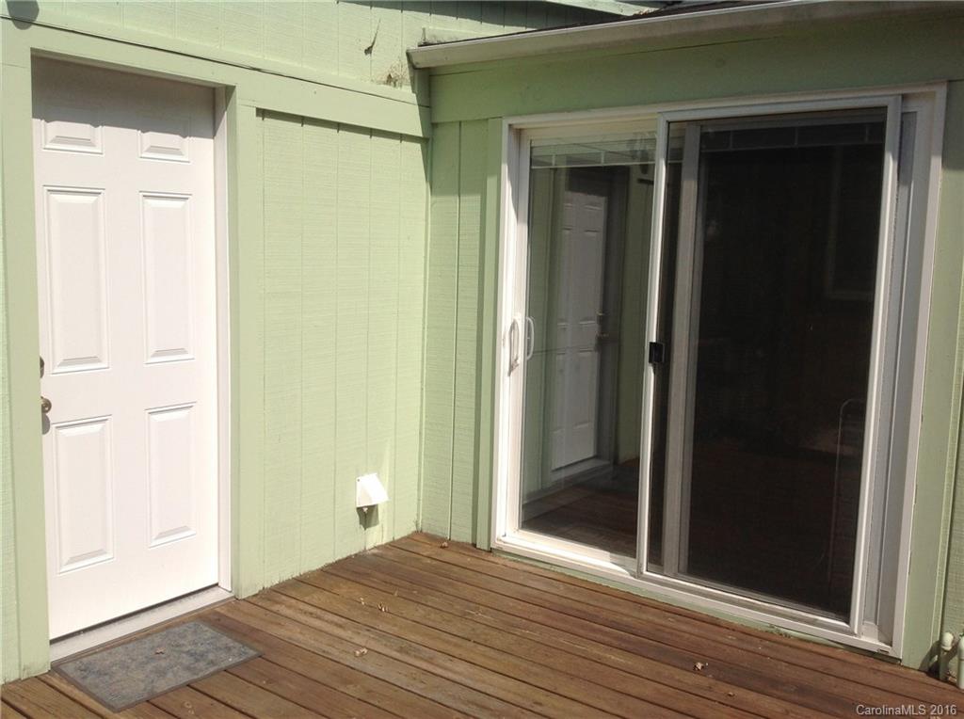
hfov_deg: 52.7
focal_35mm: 35
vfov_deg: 40.6
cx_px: 482
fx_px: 973
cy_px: 360
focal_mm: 4.28
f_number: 2.4
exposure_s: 1/3367
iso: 50
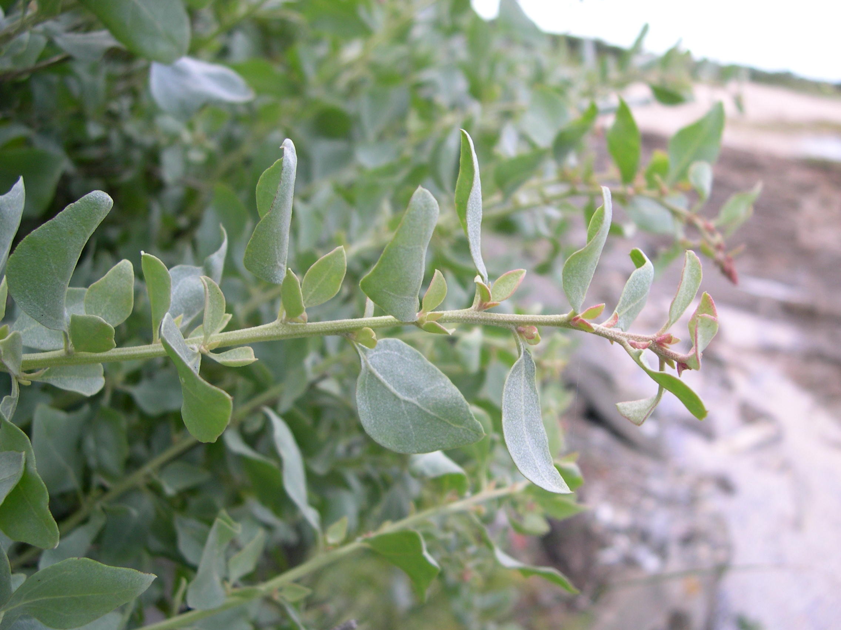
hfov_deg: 49.0
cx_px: 420
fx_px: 923
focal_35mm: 38
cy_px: 315
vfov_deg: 37.7
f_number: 2.8
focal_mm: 8
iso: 100
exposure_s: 1/327
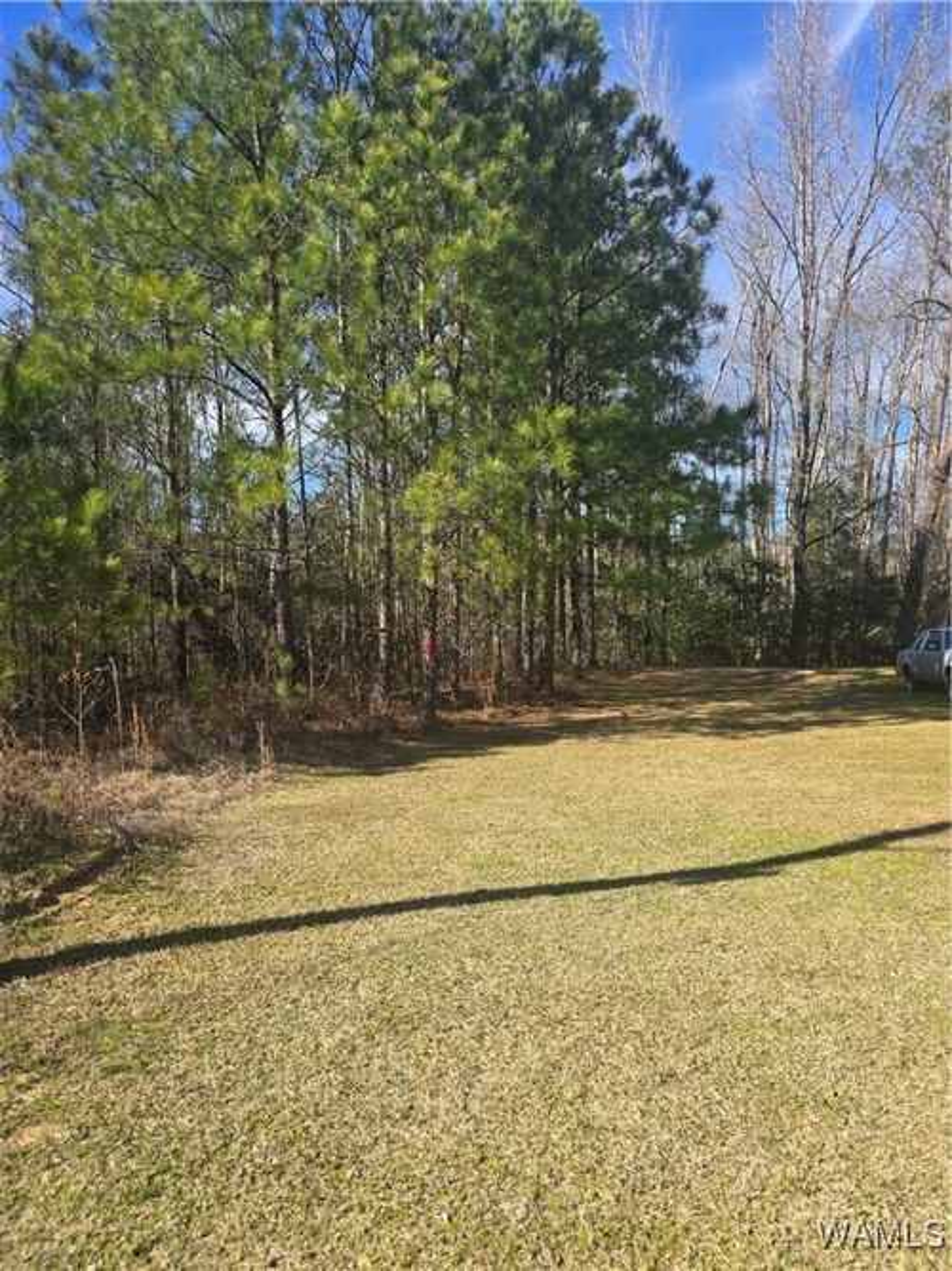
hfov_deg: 58.9
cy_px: 636
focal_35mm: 23
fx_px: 844
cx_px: 476
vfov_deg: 73.9
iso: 12
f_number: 1.7
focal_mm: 6.3
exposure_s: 1/440
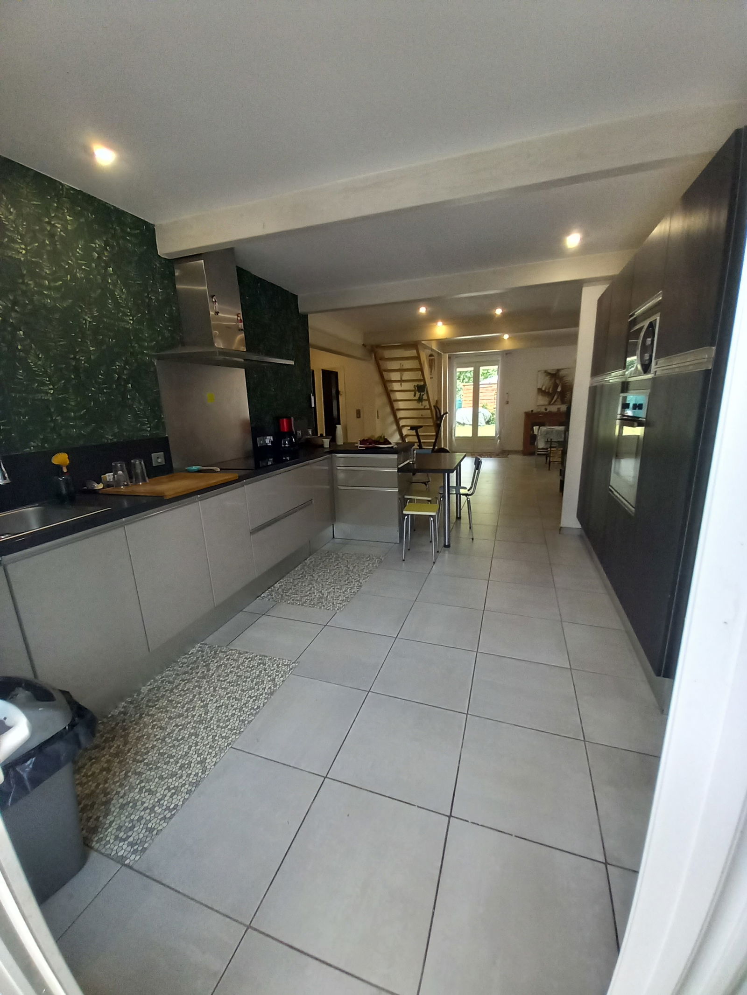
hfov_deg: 89.9
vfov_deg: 106.2
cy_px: 498
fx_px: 374
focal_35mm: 13
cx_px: 374
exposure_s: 1/50
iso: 125
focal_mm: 1.13
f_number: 2.2
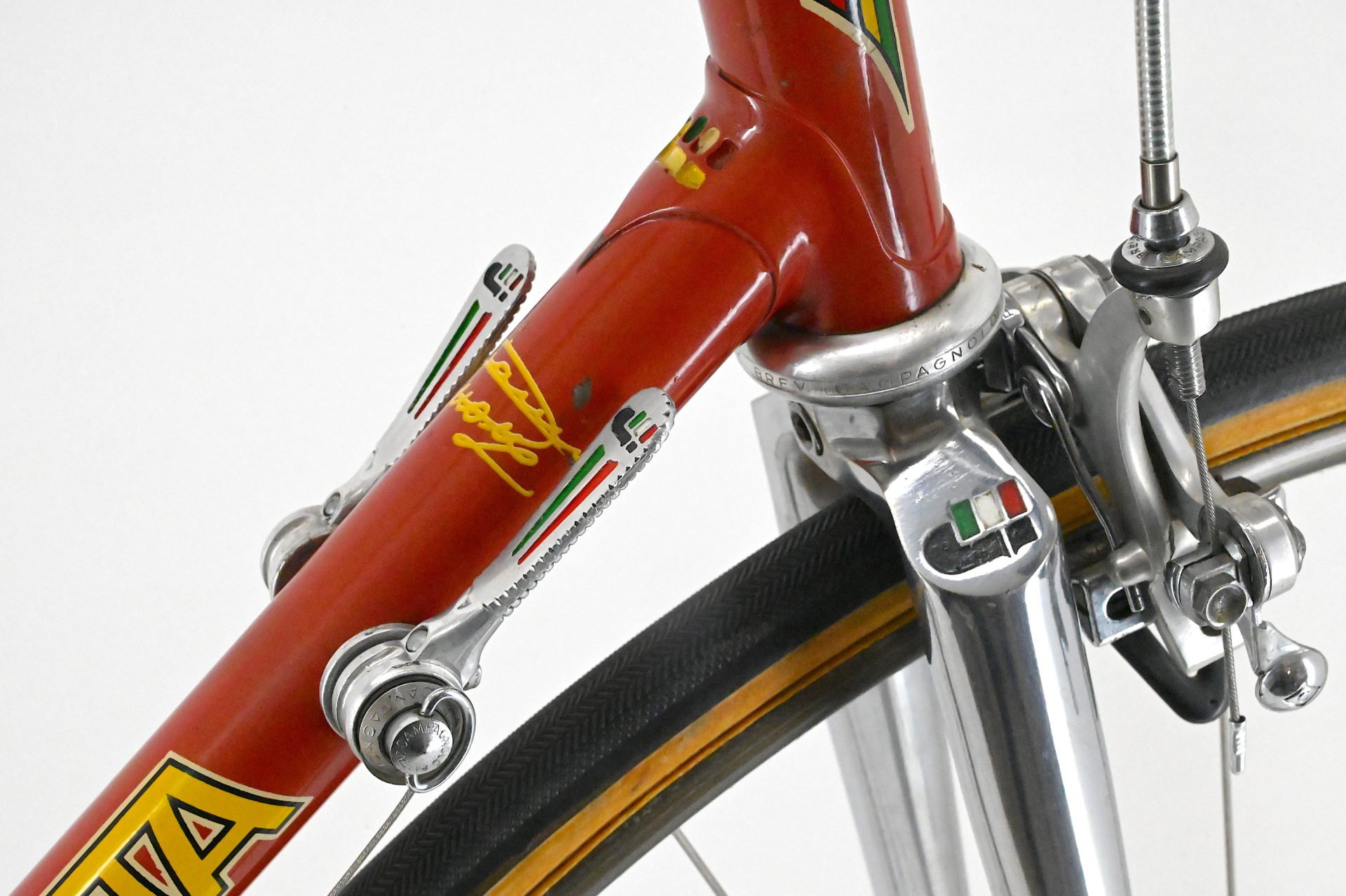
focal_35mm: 70
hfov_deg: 28.9
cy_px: 448
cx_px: 673
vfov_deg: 19.4
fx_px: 2616
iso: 28800
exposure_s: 1/640
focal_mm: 70
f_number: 20
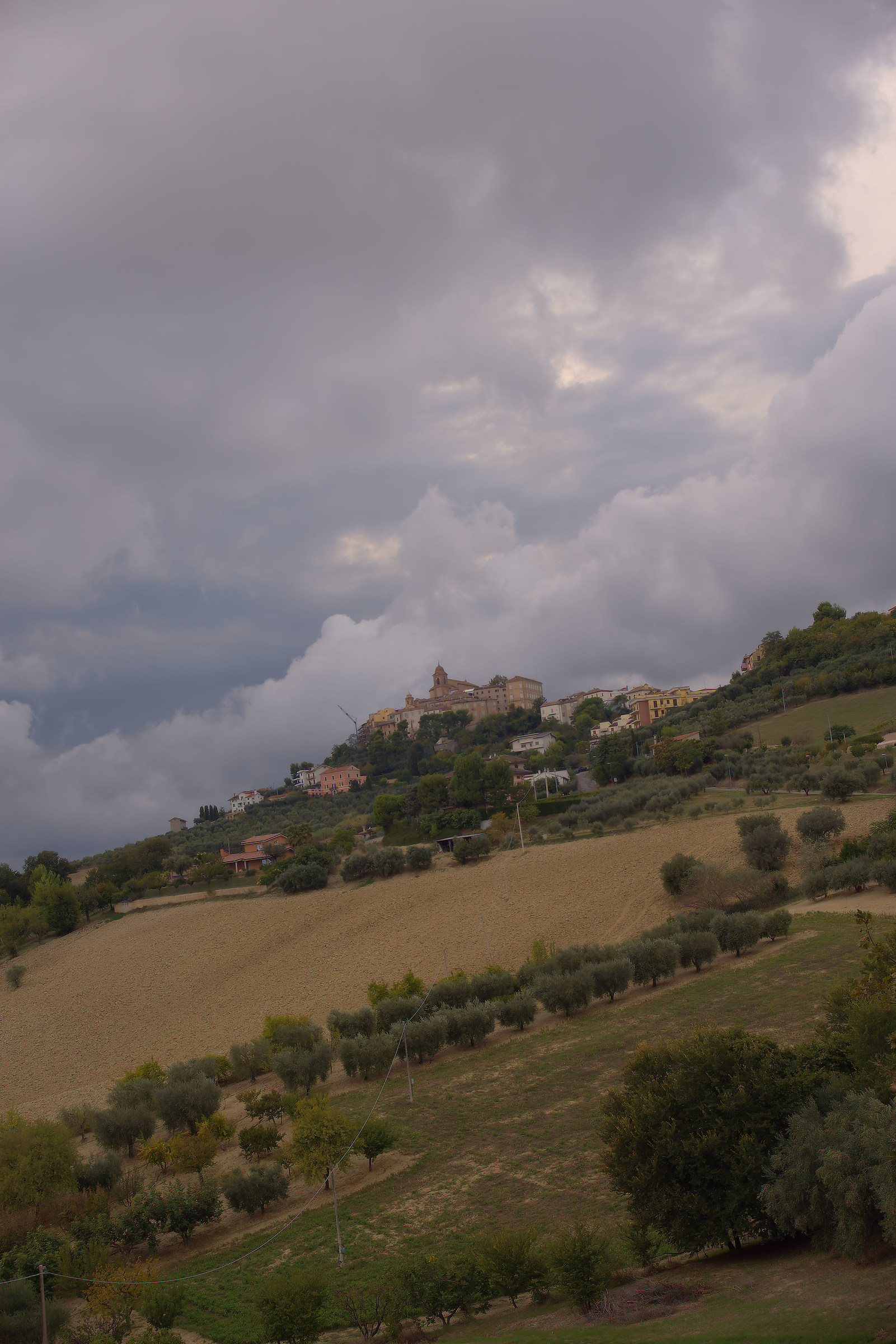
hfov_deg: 27.0
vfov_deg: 39.6
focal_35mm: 50
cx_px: 448
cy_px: 672
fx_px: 1866
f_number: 11
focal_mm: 50
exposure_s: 1/100
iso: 100
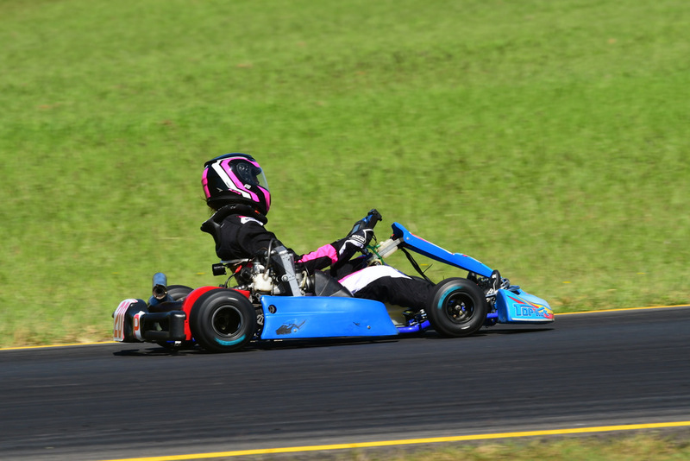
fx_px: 9778
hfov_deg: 4.0
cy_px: 230
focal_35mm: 510
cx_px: 345
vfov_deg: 2.7
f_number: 11
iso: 400
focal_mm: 340
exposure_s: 1/640
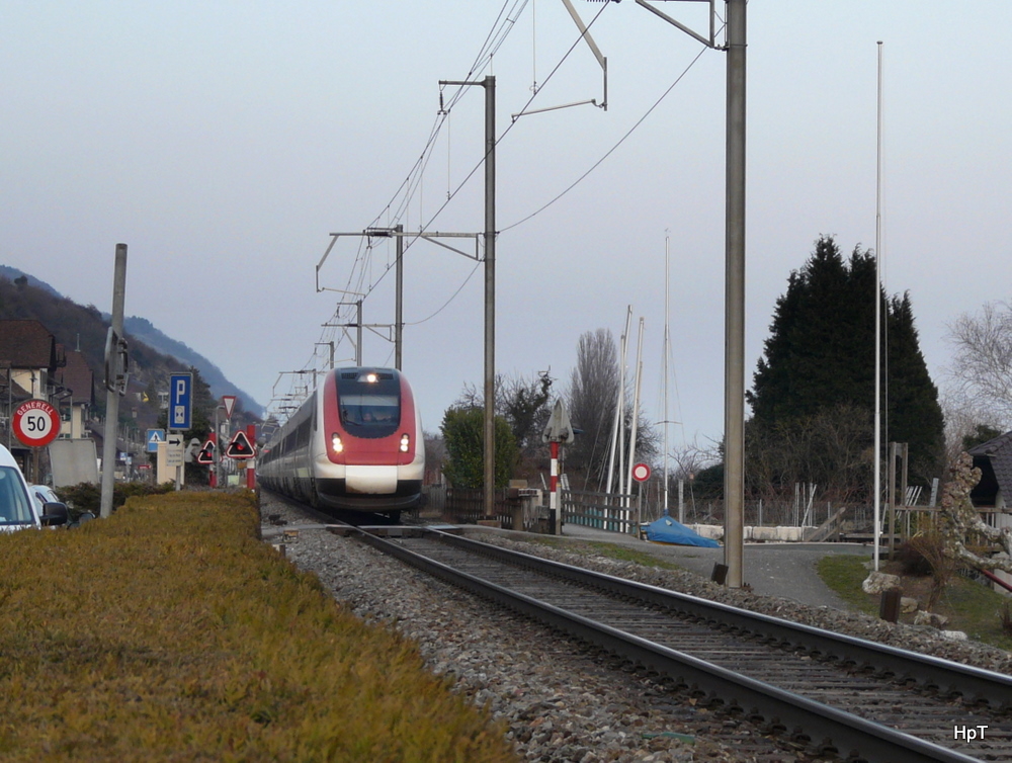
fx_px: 1963
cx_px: 506
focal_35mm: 67
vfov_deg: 22.0
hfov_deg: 28.9
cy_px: 382
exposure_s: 1/125
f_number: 3.6
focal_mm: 11.1
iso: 100
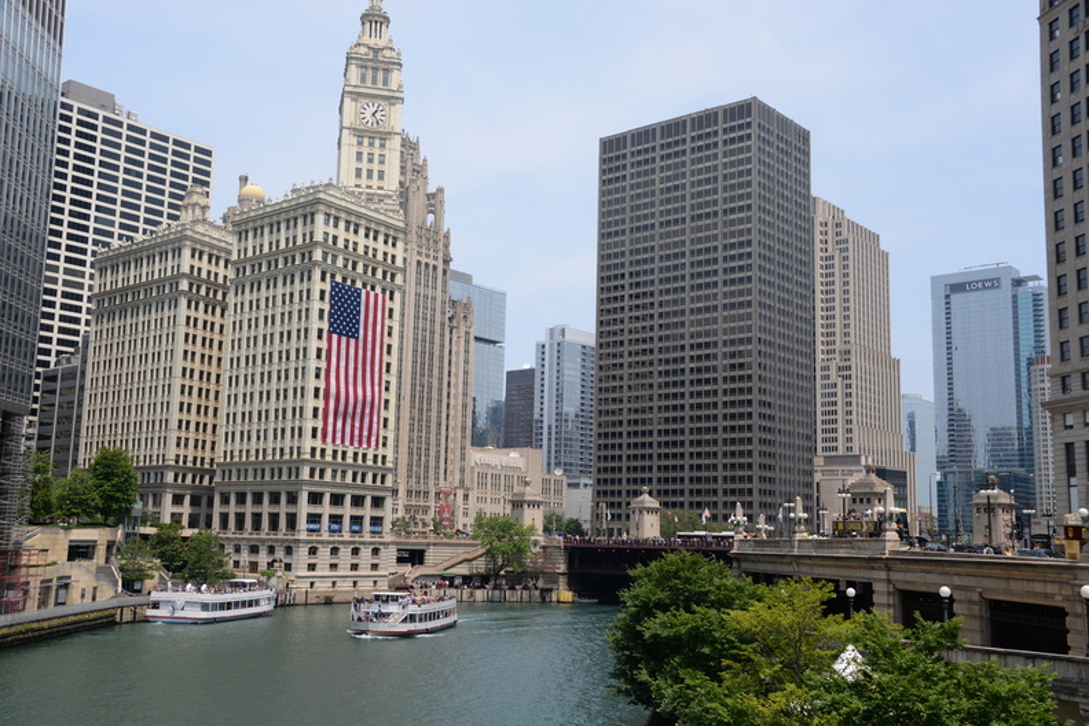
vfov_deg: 36.9
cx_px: 544
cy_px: 363
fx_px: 1089
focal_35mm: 36
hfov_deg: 53.1
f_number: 8
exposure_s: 1/250
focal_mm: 36
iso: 100
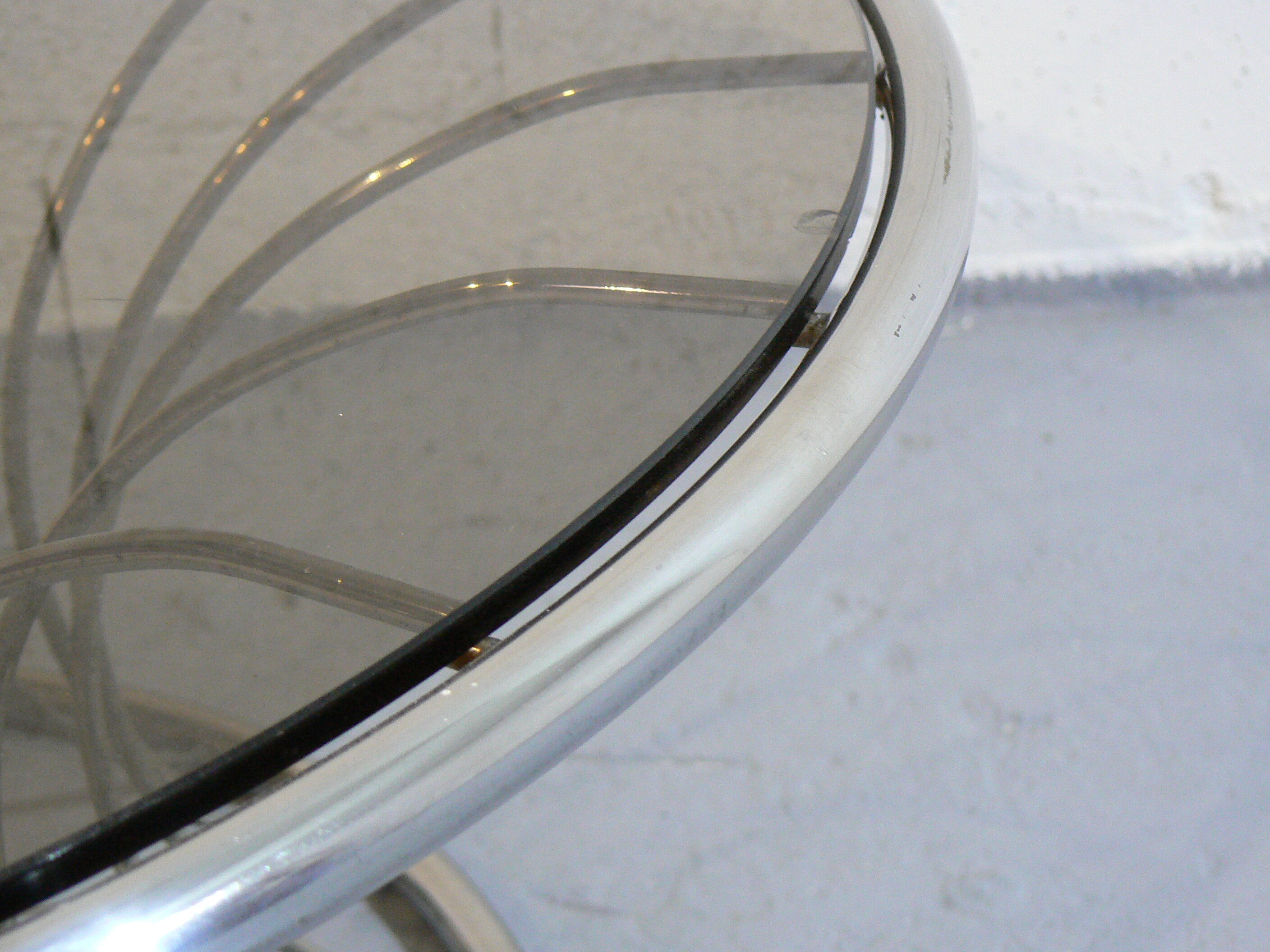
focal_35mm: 80
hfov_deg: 24.4
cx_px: 635
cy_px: 476
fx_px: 2935
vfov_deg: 18.4
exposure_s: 1/15
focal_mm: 13.4
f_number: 3.2
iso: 200
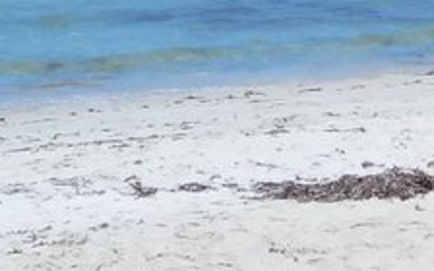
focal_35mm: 189
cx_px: 614
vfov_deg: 6.1
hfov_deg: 10.8
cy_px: -722
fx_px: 2235
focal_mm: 4.6
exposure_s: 1/1132
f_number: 2
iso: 25
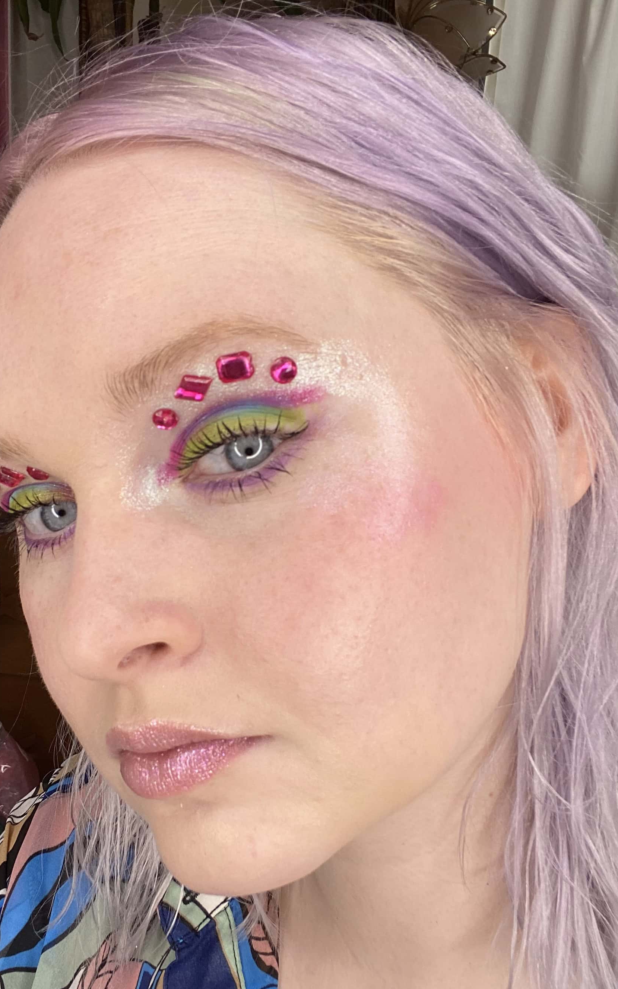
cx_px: 207
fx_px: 997
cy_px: 550
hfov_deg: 34.1
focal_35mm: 37
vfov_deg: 52.6
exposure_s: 1/152
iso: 25
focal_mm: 2.7
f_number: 2.2
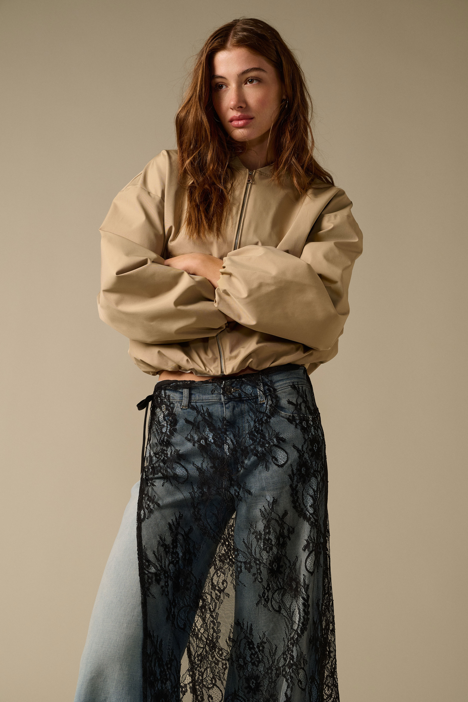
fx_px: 1131
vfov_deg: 34.5
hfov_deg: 23.4
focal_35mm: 58
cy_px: 351
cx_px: 234
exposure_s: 1/160
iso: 320
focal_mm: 58
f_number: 9
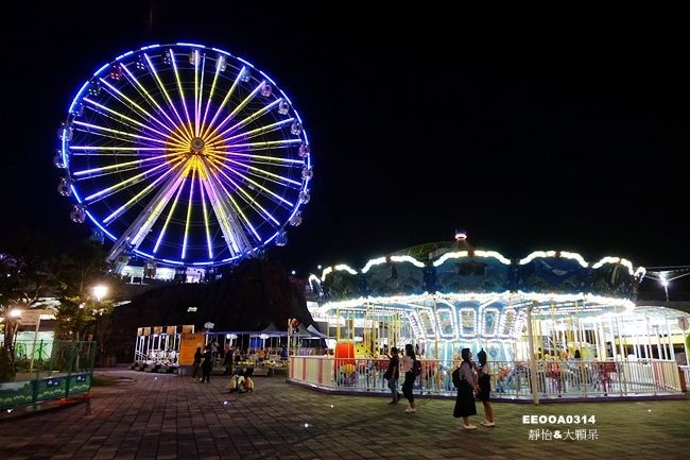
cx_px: 345
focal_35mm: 24
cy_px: 230
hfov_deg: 73.8
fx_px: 460
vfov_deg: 53.1
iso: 3200
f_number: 1.8
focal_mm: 8.8
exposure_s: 1/100
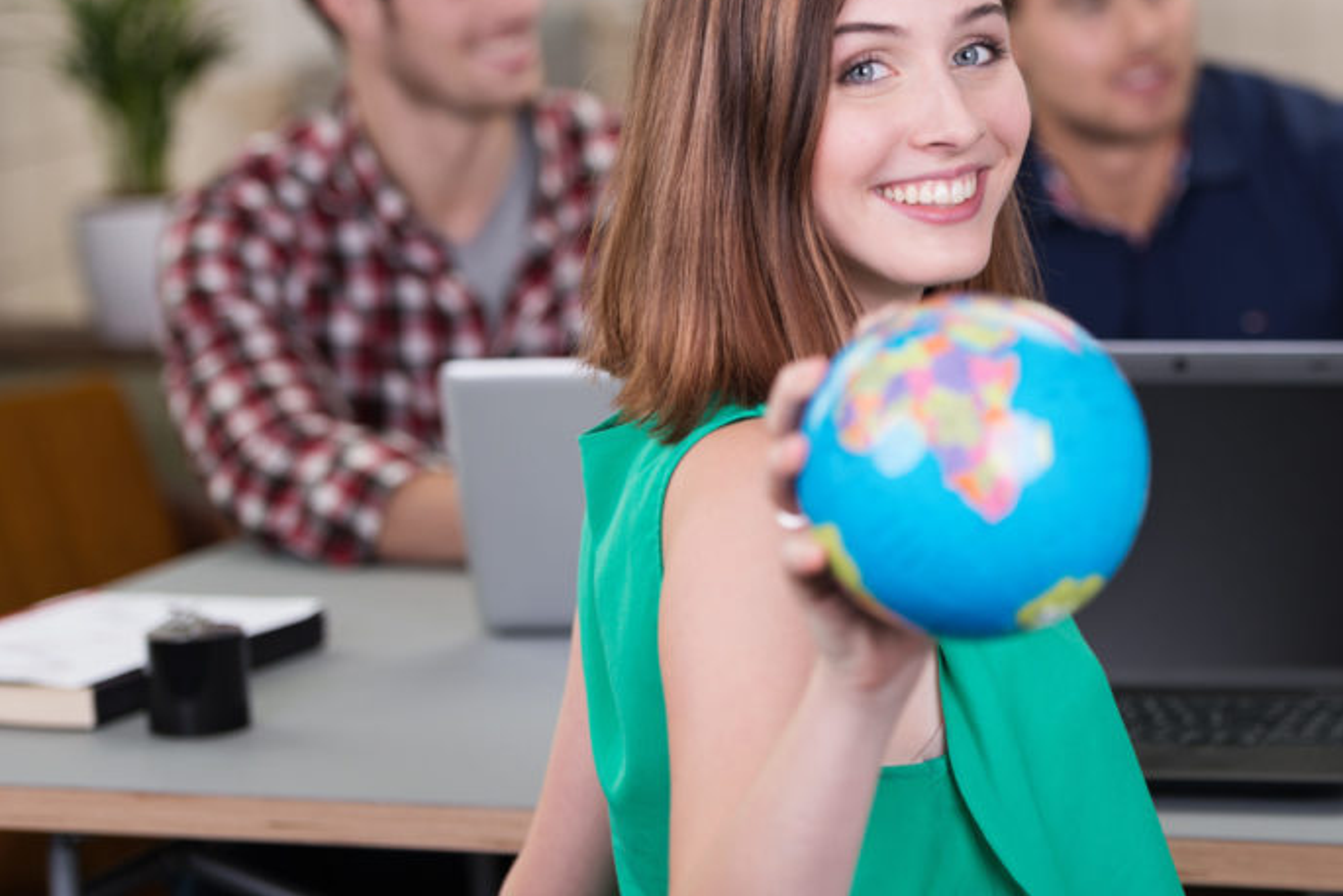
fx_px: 5559
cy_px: 280
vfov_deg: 9.2
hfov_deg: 13.7
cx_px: 978
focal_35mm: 149
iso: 160
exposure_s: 1/200
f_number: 3.2
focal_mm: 102
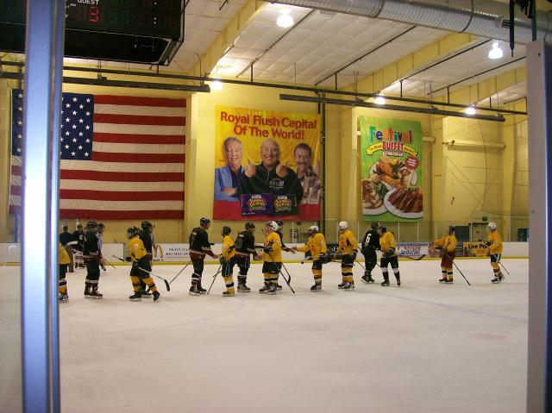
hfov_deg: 51.4
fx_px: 574
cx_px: 276
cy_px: 206
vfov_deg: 39.6
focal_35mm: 36
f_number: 2.7
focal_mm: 6
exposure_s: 1/93.3
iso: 140
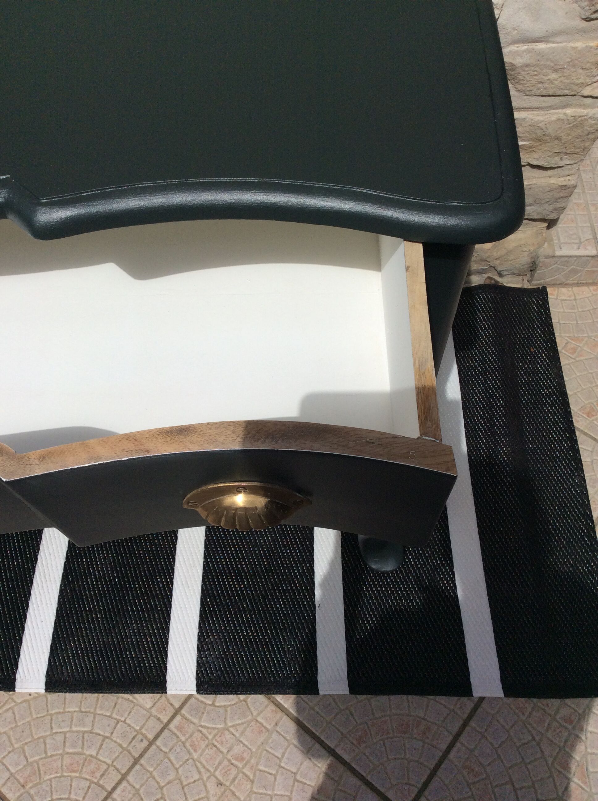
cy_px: 400
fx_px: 739
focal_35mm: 32
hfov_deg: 44.1
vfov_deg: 56.9
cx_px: 299
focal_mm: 3.3
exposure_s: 1/3817
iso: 32
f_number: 2.4
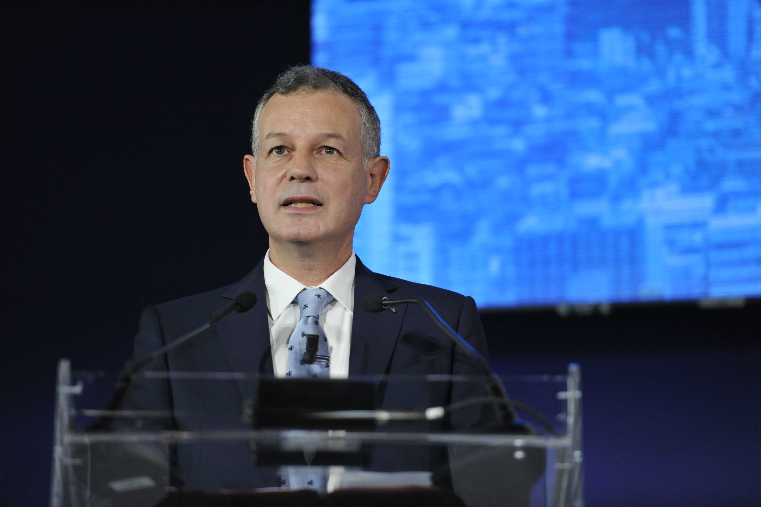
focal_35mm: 200
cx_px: 380
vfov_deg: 6.9
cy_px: 254
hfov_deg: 10.3
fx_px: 4225
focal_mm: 200
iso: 4000
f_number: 2.8
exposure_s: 1/1250
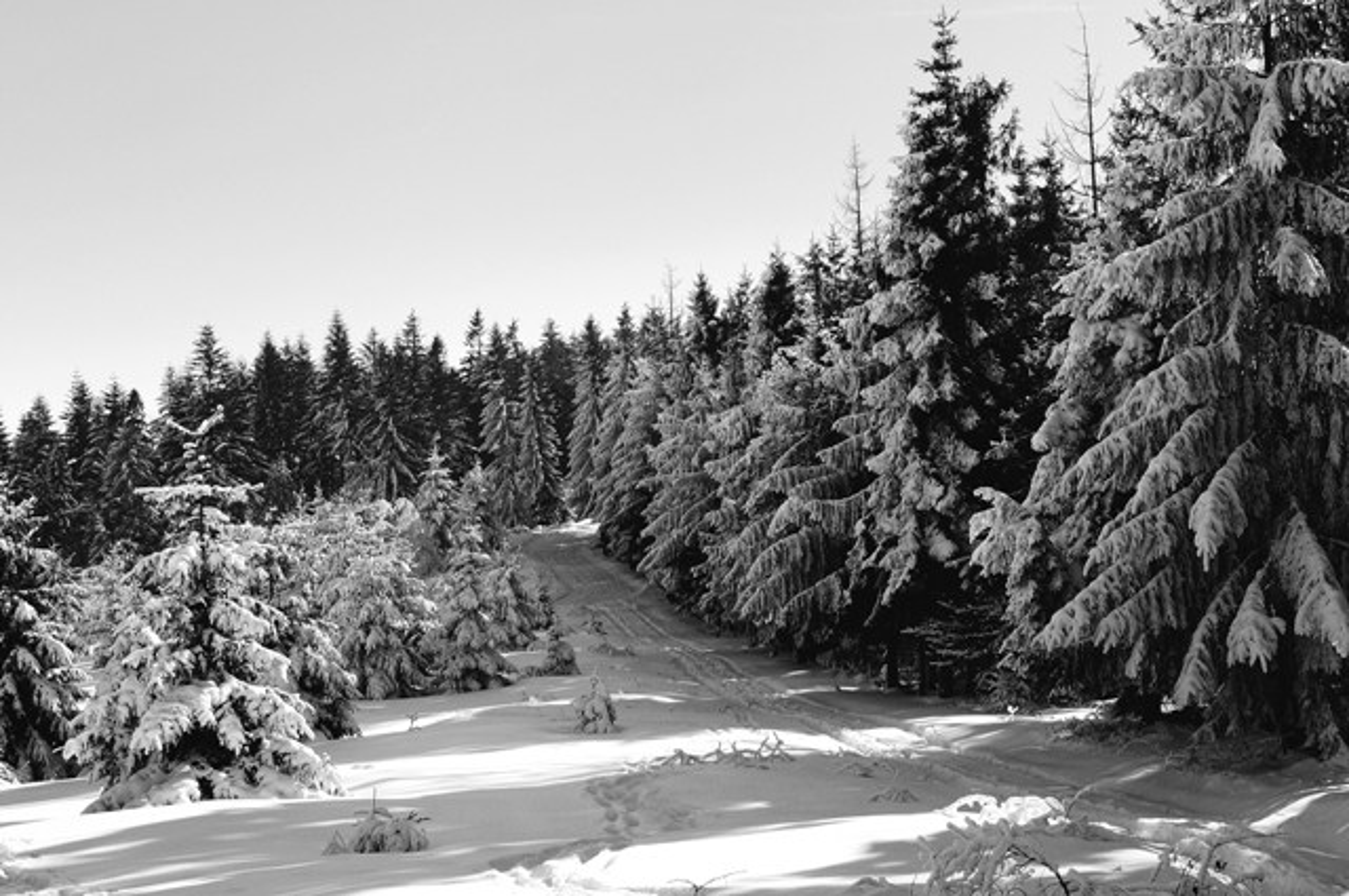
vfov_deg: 25.7
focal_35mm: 52
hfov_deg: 37.9
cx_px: 674
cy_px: 448
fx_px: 1965
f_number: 13
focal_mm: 35
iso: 200
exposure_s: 1/200
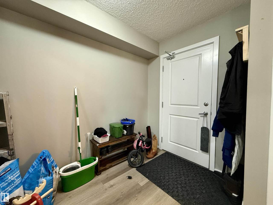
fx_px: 110
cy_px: 102
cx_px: 136
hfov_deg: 102.1
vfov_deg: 85.7
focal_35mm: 14
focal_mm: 2.22
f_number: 2.2
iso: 400
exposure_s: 1/60
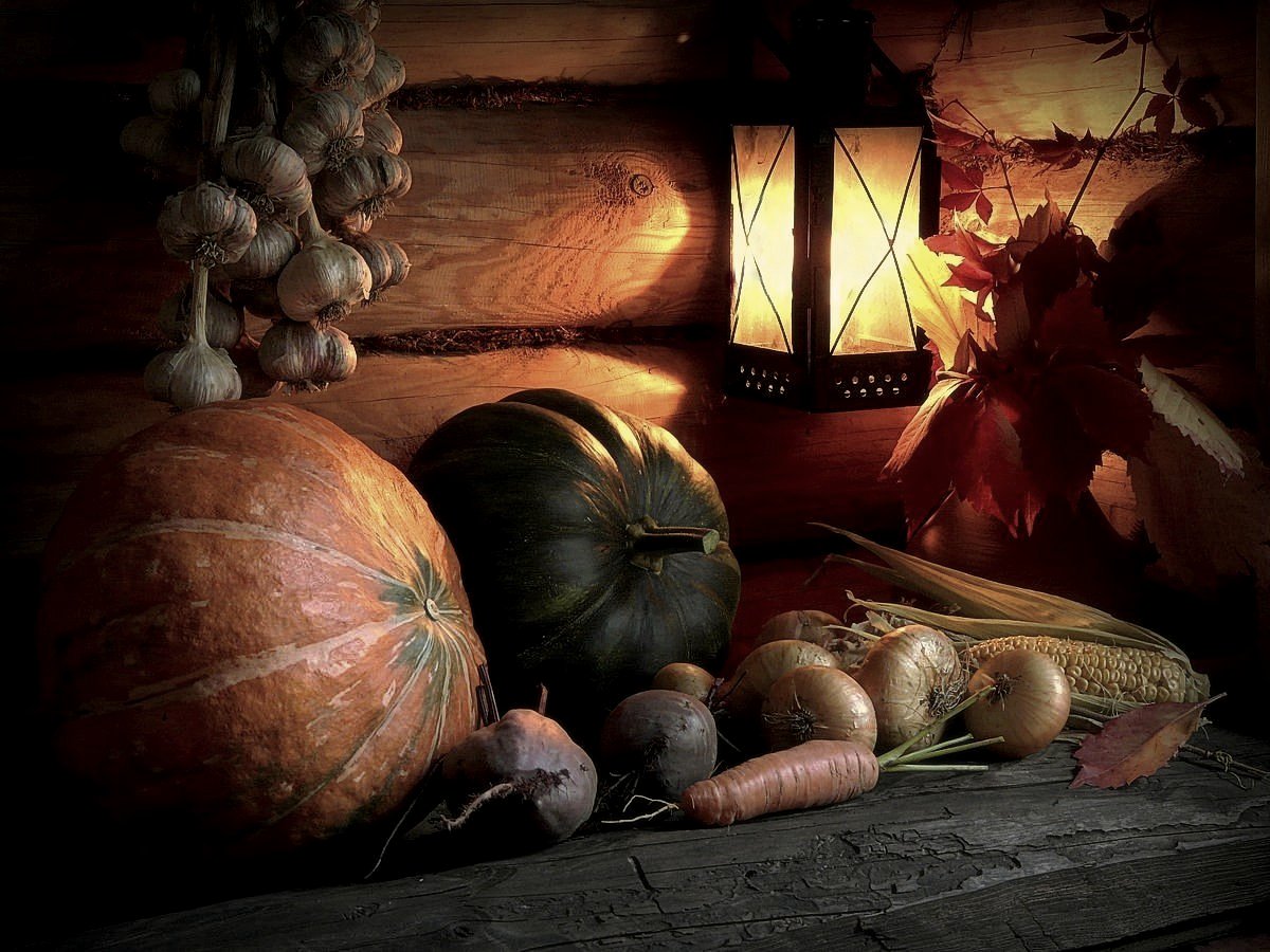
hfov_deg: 31.2
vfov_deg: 23.7
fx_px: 2275
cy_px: 476
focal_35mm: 62
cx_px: 635
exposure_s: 2.5
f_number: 4
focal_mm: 10.2
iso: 100
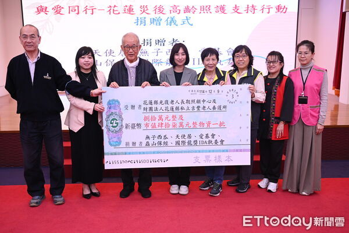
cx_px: 174
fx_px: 359
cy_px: 116
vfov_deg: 35.9
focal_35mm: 37
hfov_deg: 51.9
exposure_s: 1/320
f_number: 4
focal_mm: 37
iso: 3200
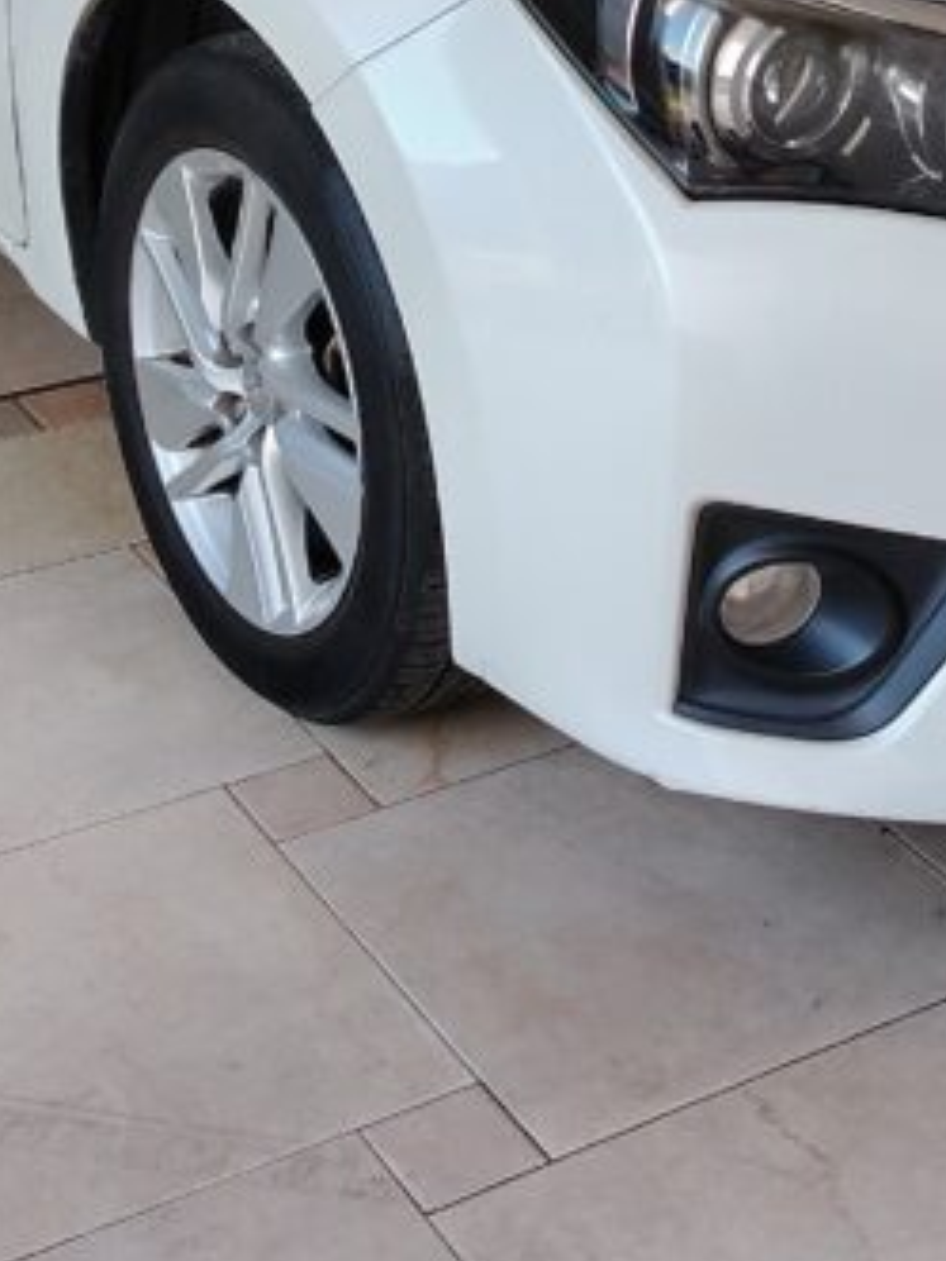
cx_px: 642
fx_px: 2696
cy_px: 228
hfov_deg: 19.8
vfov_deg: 25.8
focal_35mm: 74
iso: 184
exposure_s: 1/100
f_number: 1.75
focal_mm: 5.25
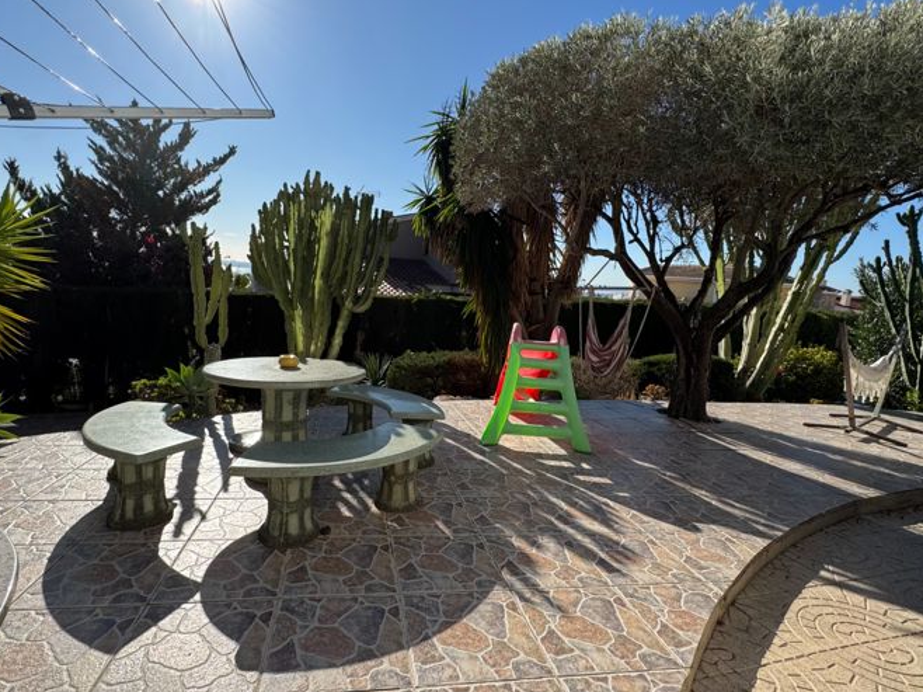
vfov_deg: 81.7
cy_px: 344
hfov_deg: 98.1
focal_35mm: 15
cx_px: 433
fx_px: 400
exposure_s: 1/1789
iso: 40
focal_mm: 2.22
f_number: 2.2
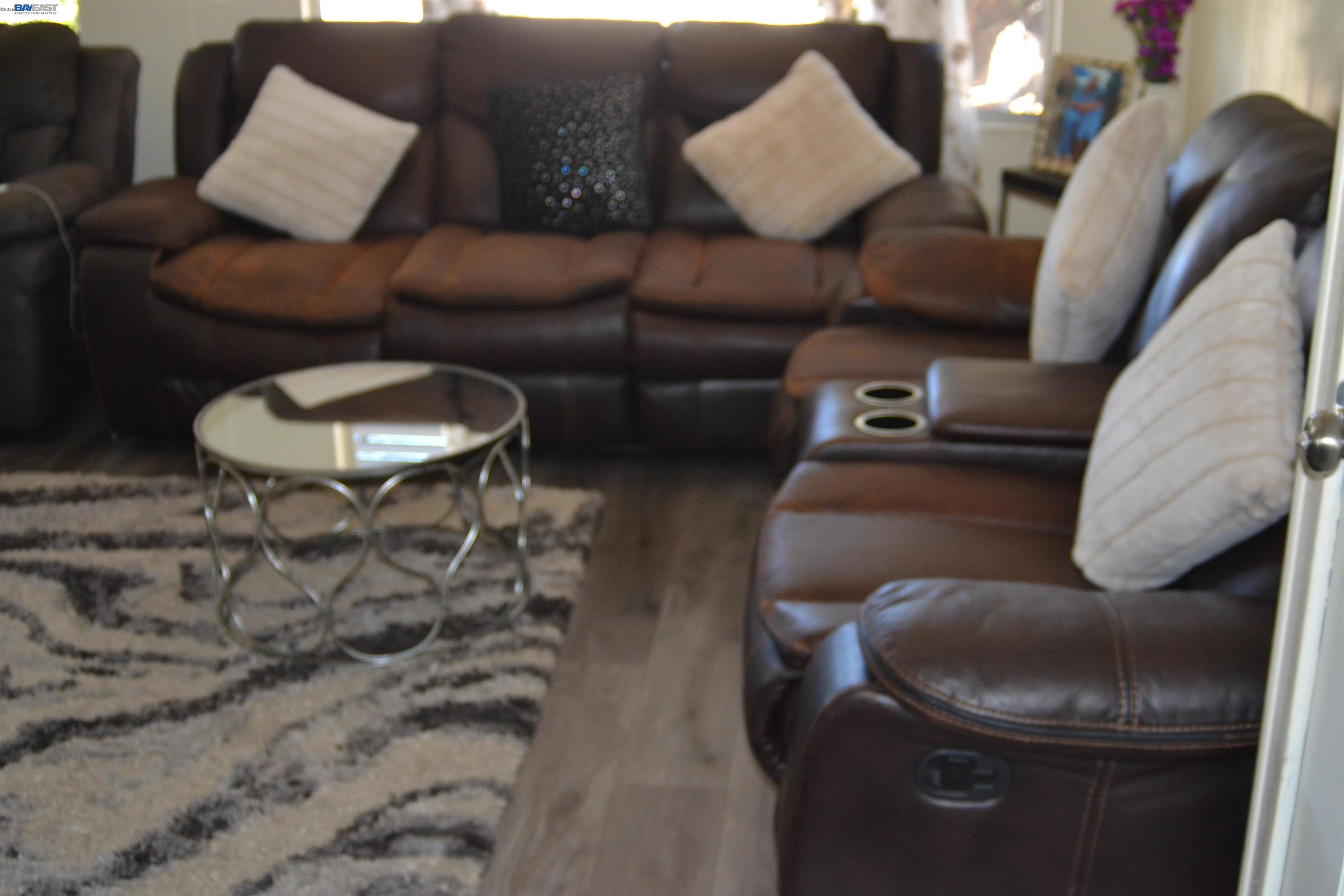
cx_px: 672
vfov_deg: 31.9
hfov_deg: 46.4
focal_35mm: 42
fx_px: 1568
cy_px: 448
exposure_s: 1/60
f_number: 3.3
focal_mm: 28
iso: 900
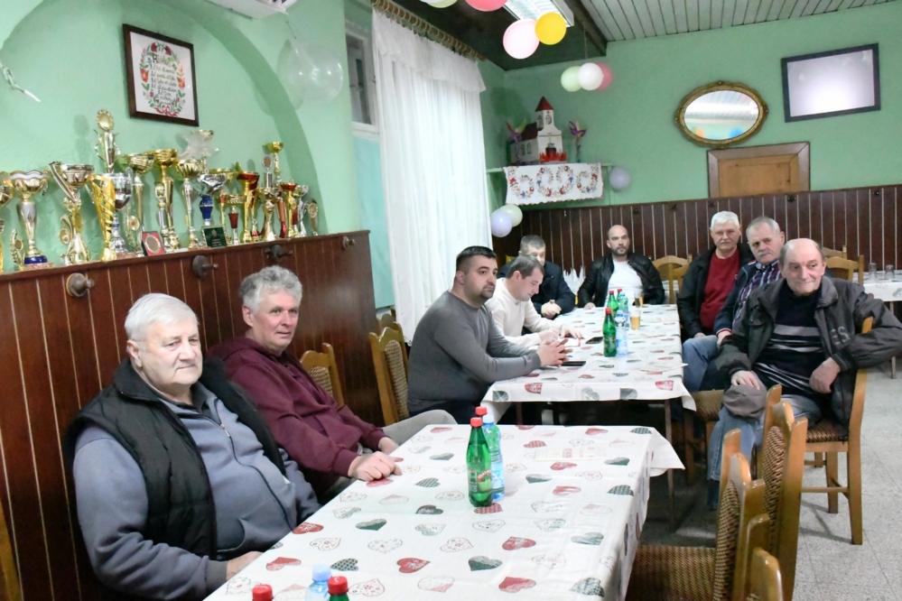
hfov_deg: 57.2
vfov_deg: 40.0
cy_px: 300
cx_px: 451
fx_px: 827
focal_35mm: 33
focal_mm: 22
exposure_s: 1/500
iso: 45600
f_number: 6.3
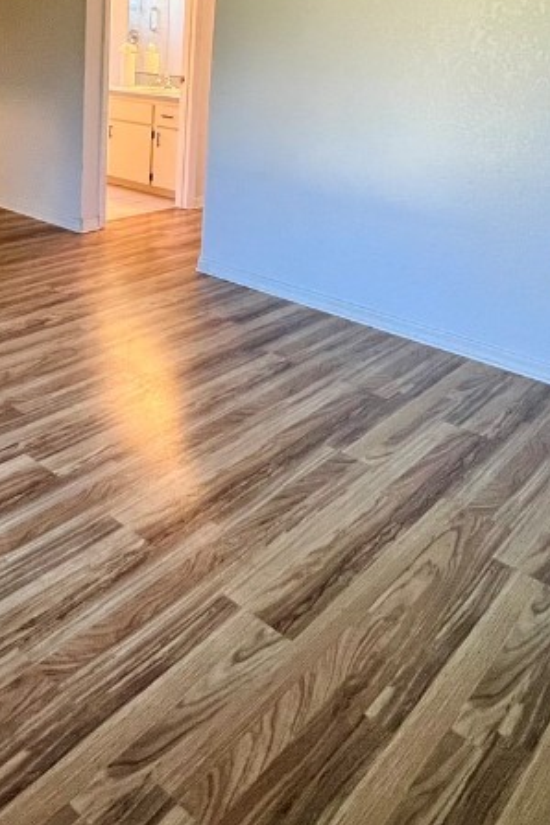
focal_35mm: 31
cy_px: 179
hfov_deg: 41.0
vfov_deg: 56.4
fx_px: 710
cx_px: 131
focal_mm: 1.57
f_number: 1.8
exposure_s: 1/60
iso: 320
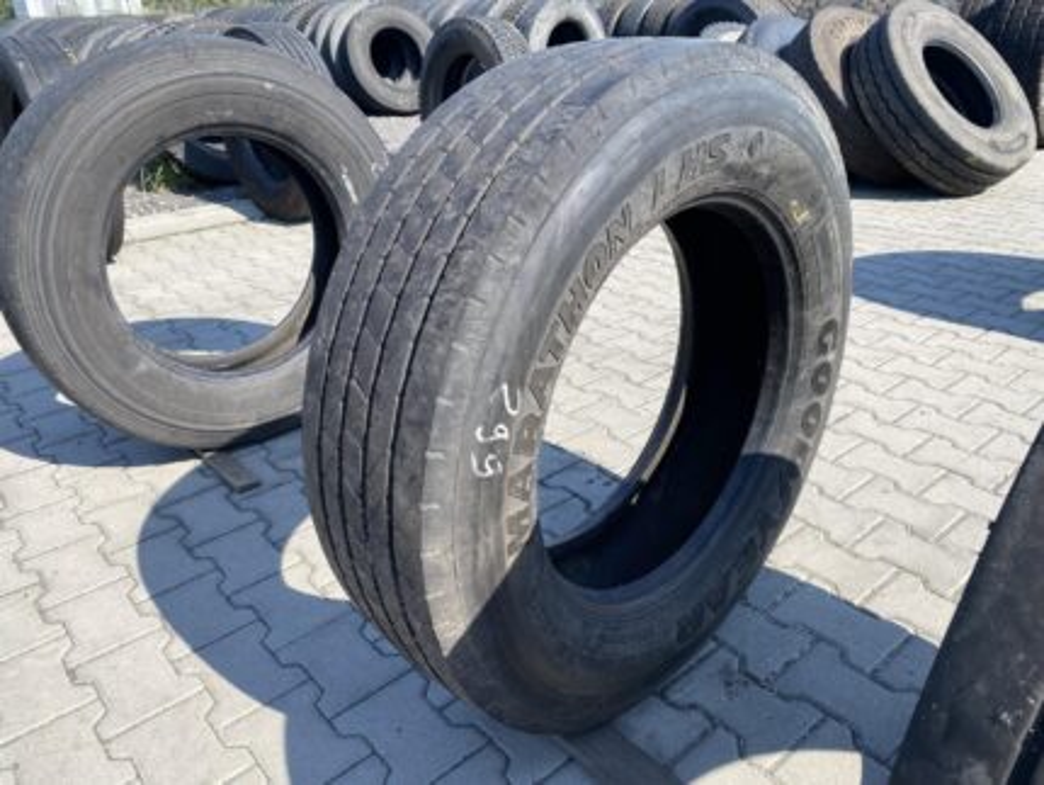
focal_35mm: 26
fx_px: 785
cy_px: 392
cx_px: 522
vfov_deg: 53.1
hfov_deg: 67.3
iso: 32
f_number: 1.8
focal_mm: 4.25
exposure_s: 1/1147
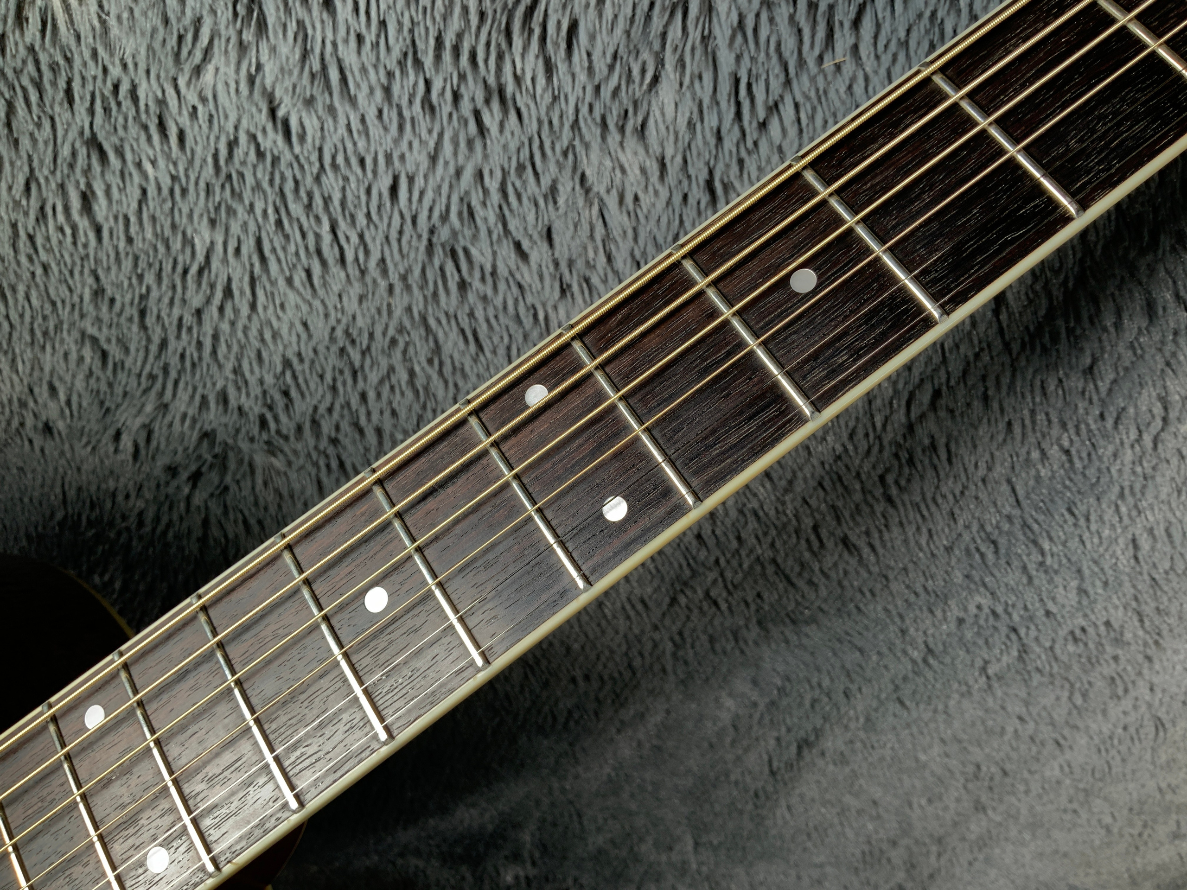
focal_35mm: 29
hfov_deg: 61.7
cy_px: 445
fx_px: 994
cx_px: 594
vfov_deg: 48.2
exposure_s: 1/104
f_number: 1.8
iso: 16
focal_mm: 3
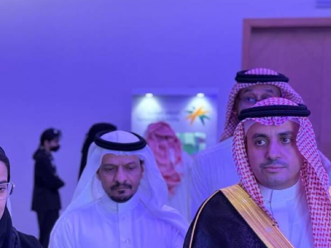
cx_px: 97
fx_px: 746
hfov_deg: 24.8
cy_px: 196
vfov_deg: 18.7
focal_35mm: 78
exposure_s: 1/60
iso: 100
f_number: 1.78
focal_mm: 6.76
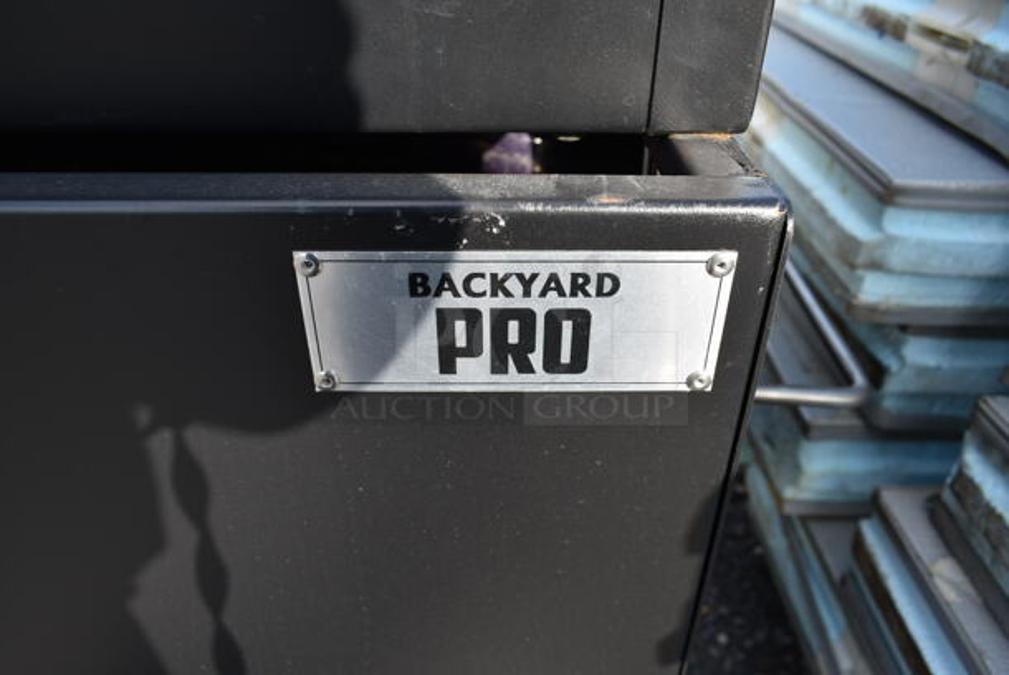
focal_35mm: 27
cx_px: 504
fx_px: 757
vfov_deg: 48.0
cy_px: 338
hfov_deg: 67.3
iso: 100
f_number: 5.6
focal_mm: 18
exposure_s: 1/125
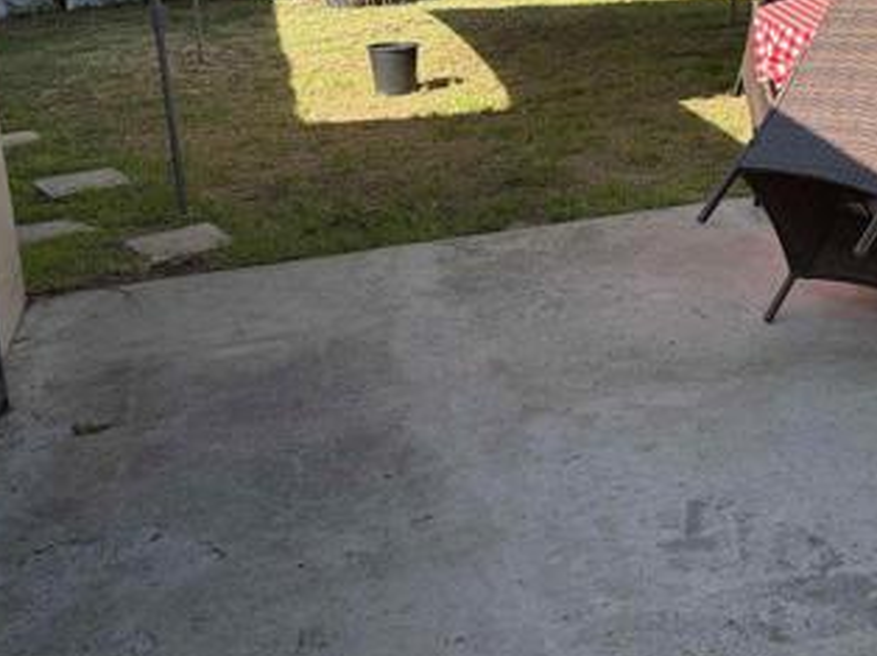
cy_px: 95
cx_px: 768
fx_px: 1342
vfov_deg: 26.8
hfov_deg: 34.4
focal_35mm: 53
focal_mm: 5.96
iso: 64
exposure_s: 1/1311
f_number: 1.6
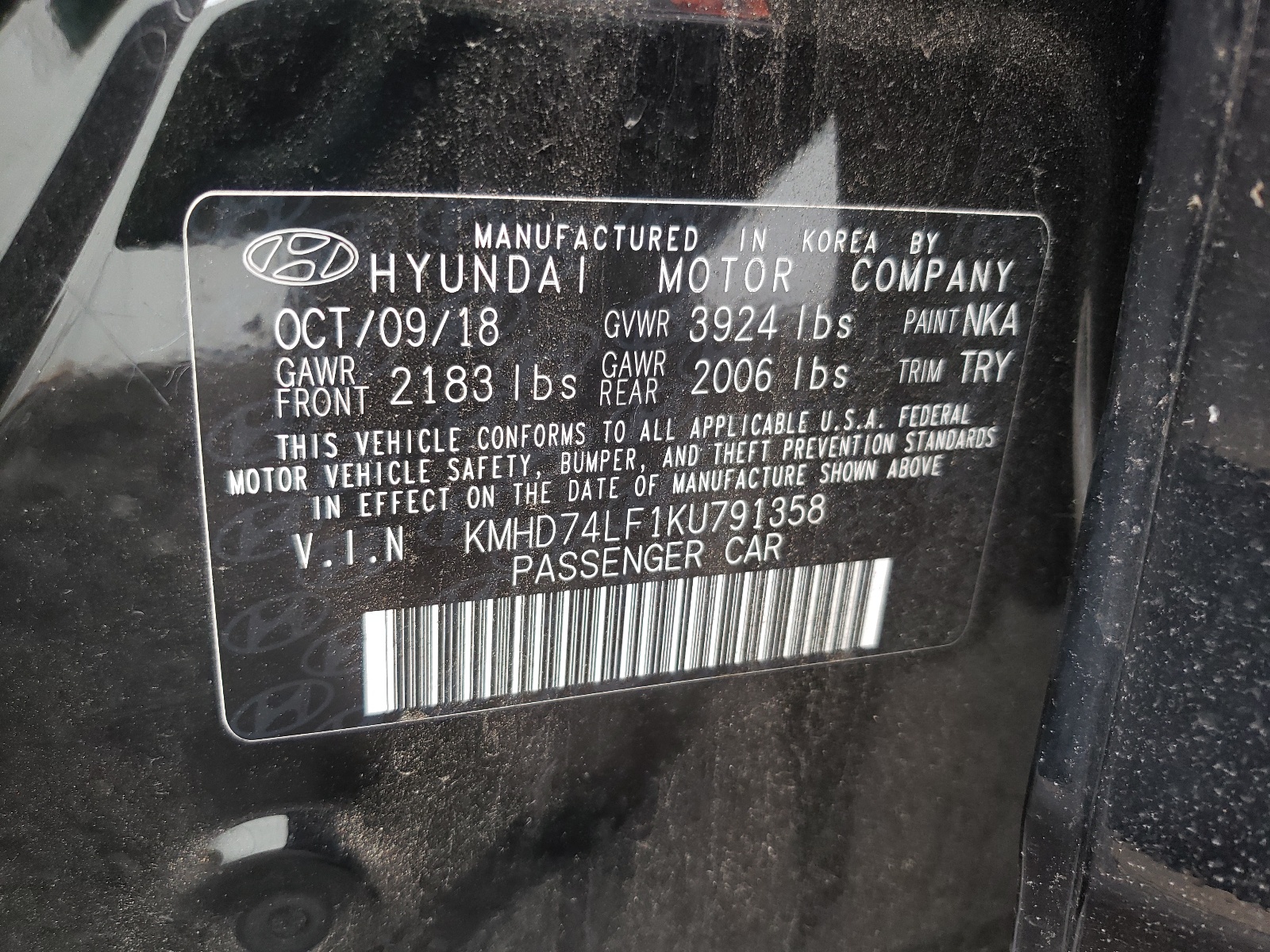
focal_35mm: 26
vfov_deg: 53.1
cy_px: 476
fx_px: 954
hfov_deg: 67.3
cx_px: 635
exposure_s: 1/60.2
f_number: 1.5
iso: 99
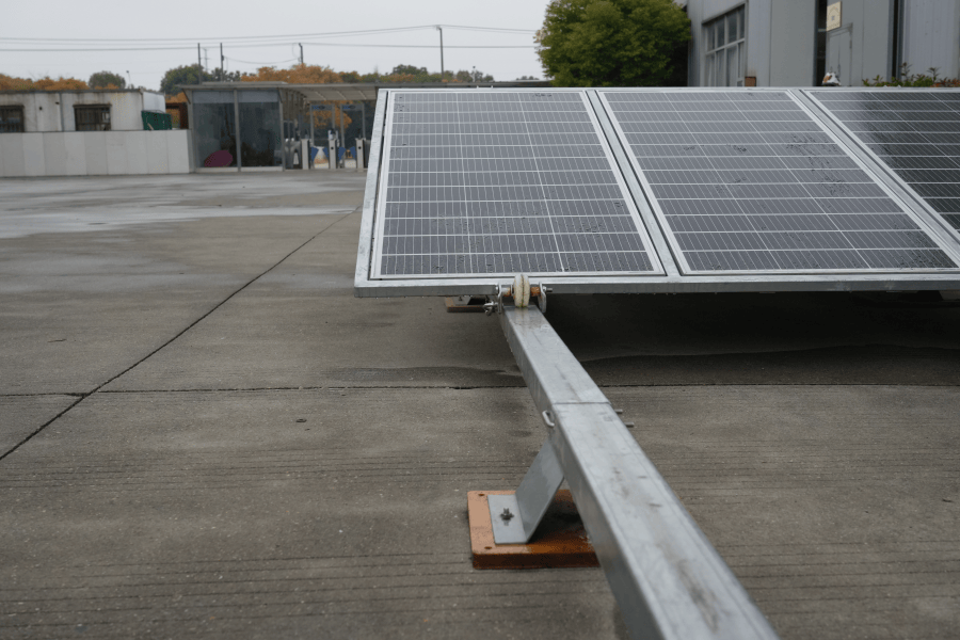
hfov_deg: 48.5
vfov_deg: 33.4
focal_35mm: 40
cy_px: 320
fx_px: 1067
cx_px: 480
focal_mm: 40
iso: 1600
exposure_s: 1/200
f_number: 8
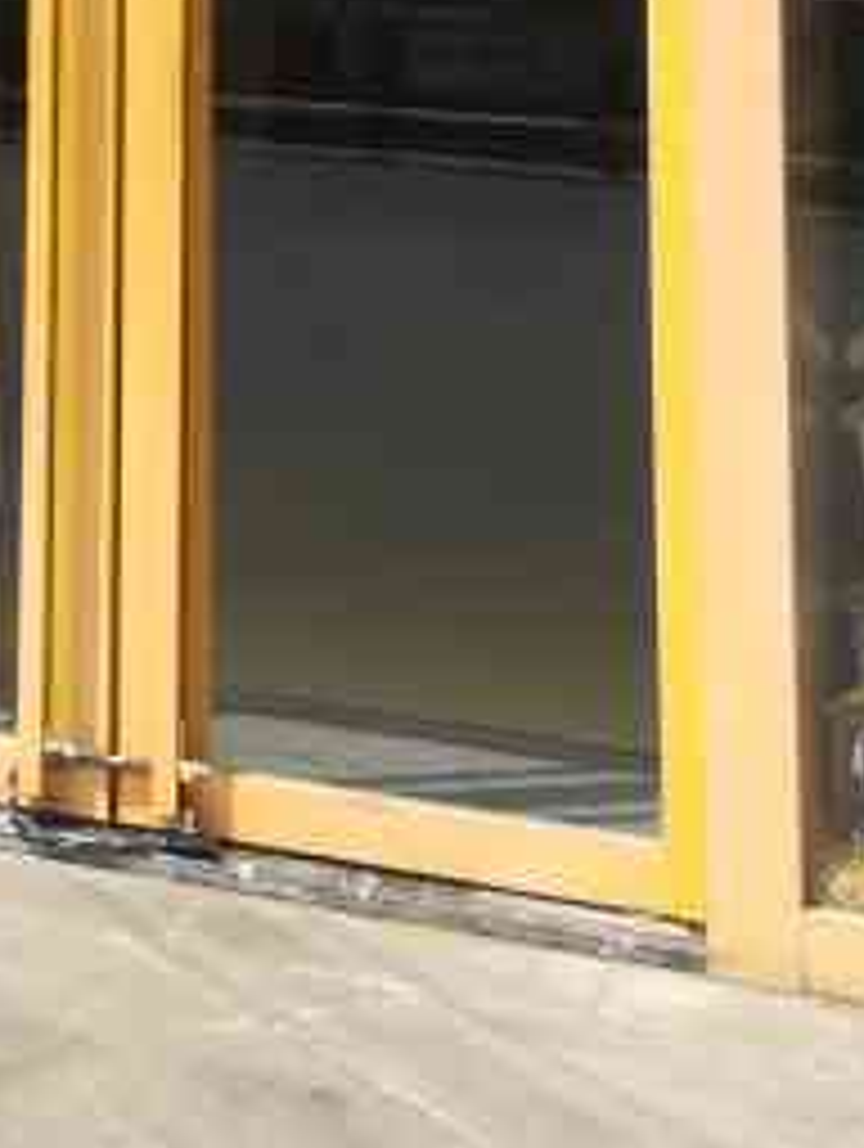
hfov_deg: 14.4
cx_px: -490
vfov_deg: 17.7
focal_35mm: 95
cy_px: -745
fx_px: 3154
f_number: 2.2
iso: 50
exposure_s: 1/833
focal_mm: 3.83
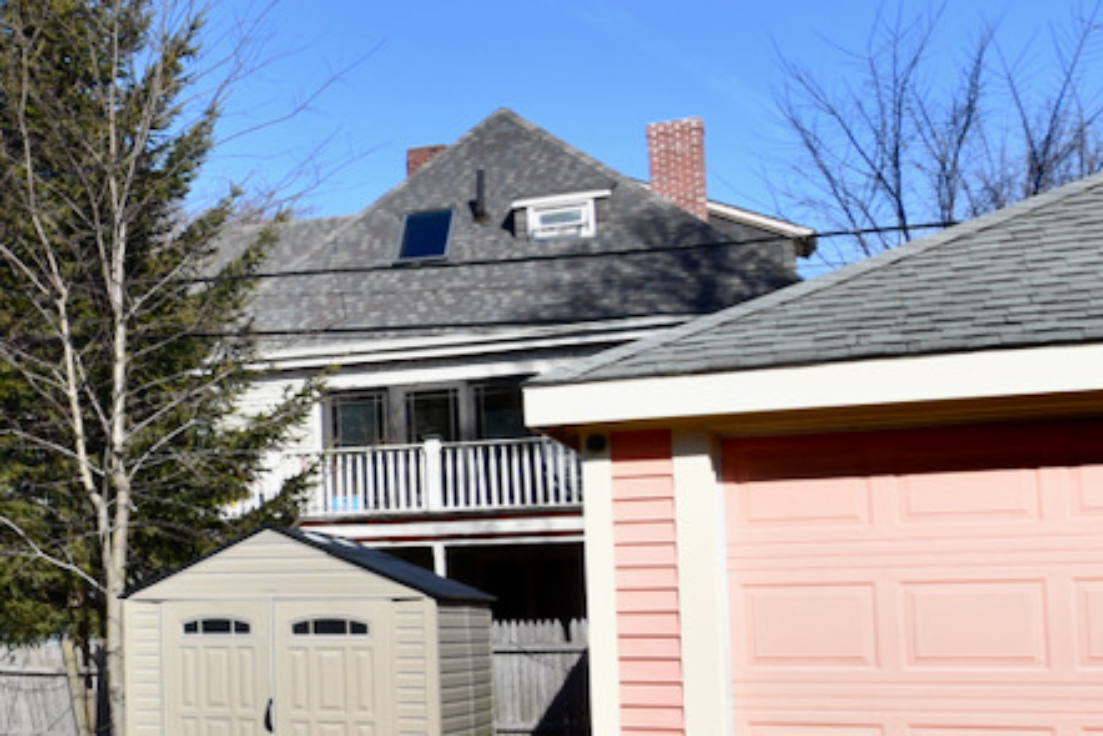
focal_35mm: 56
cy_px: 482
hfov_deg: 27.9
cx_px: -407
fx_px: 1730
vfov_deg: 23.9
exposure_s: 1/500
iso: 200
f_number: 8
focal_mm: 13
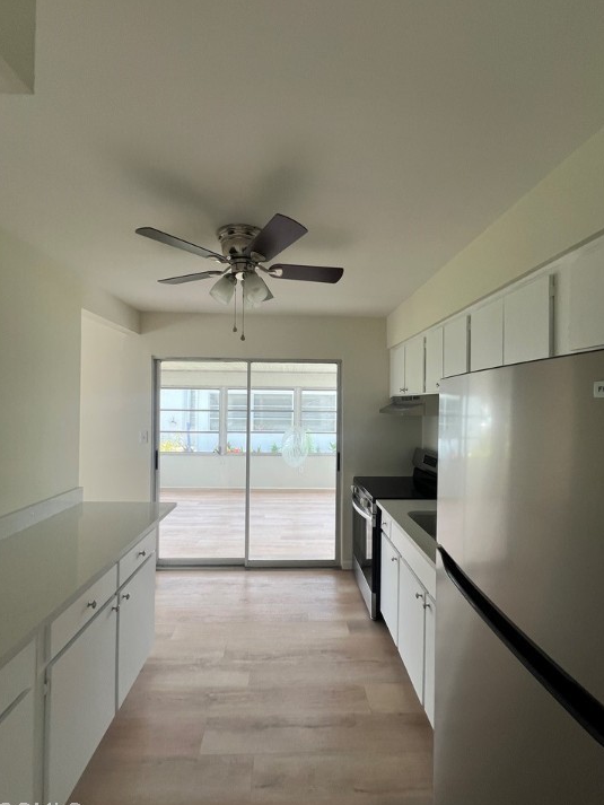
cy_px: 404
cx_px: 300
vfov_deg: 102.1
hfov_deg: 85.7
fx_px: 326
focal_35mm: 14
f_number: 1.8
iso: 50
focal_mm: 1.57
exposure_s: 1/99
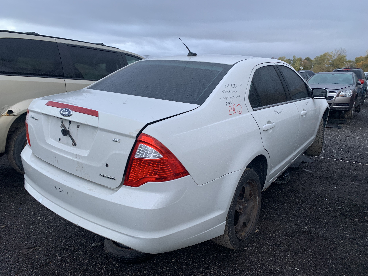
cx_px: 184
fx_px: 276
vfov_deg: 53.1
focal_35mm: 26
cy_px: 138
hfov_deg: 67.3
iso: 80
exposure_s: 1/121
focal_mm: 4.25
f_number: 1.8
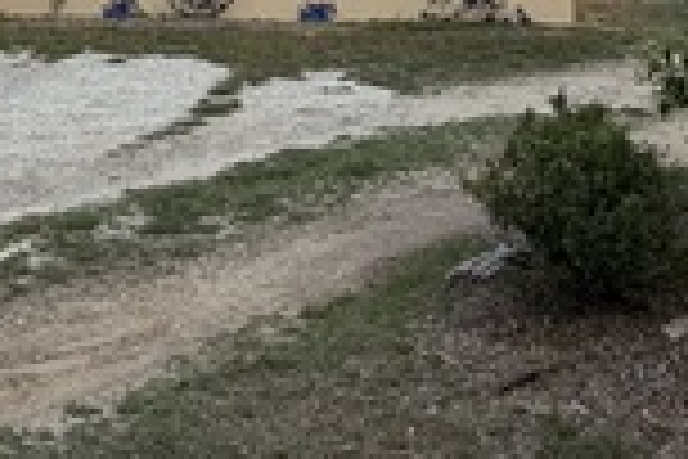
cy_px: -135
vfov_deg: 20.4
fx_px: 1166
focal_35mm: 61
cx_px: 292
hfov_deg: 32.8
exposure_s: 1/809
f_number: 2.2
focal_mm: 2.22
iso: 20
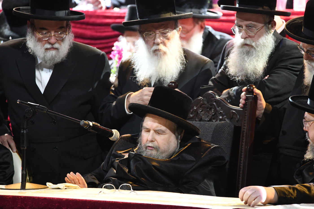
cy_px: 104
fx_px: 5232
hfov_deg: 3.4
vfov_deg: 2.3
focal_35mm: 600
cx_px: 157
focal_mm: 600
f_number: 6.3
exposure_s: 1/160
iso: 8000
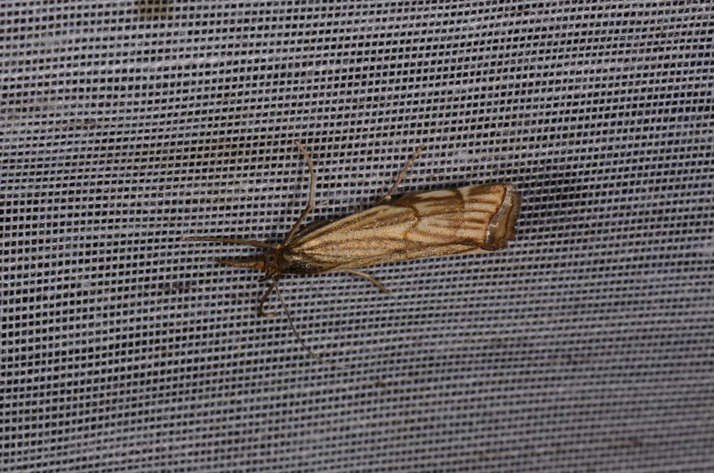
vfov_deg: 10.7
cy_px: 236
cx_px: 357
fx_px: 2523
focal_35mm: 128
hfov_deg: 16.1
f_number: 32
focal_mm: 85
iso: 100
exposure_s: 1/60
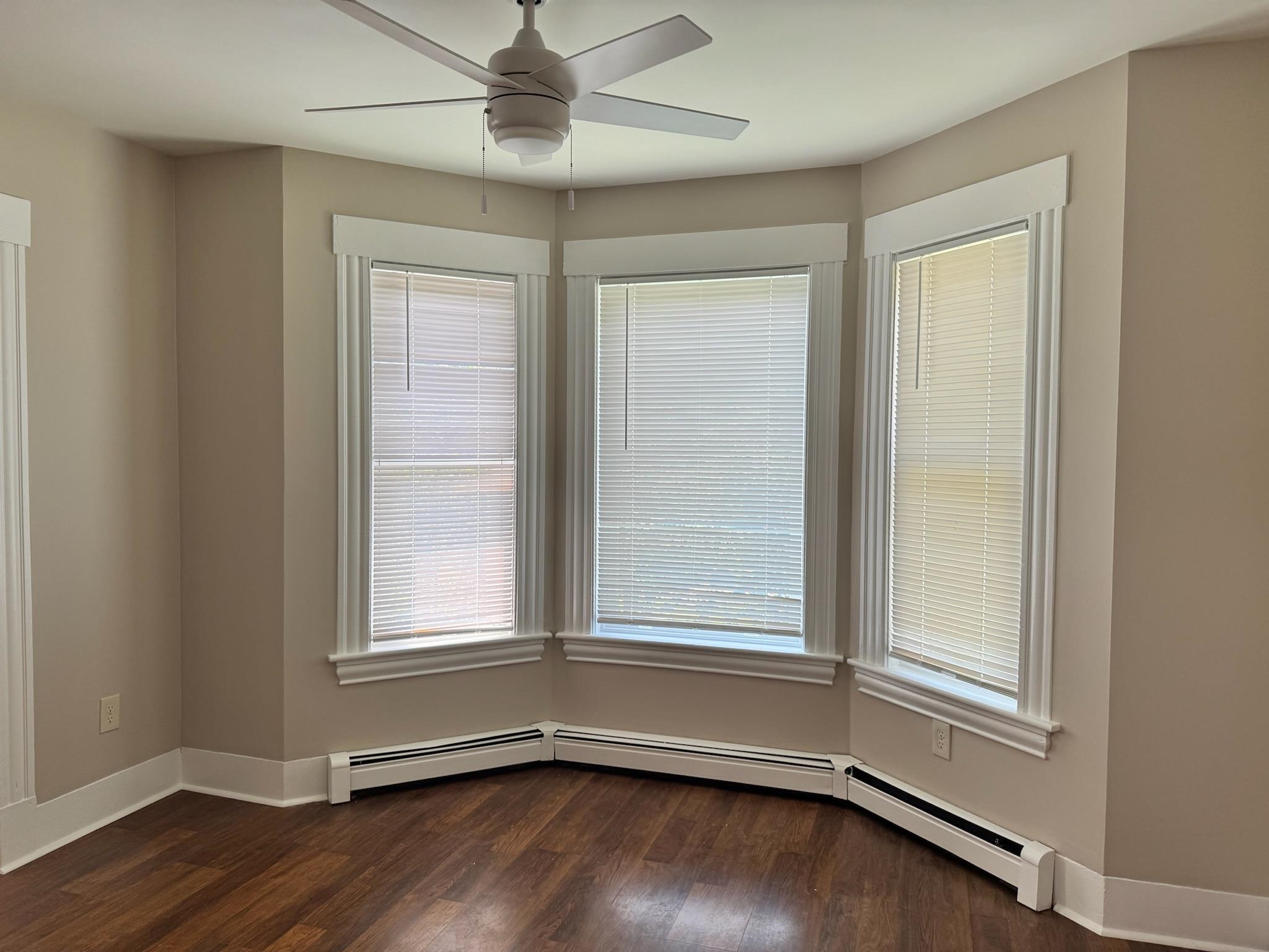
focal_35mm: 24
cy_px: 476
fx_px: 880
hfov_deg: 71.6
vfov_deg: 56.8
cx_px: 634
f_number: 1.78
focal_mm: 6.76
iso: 50
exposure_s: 1/130
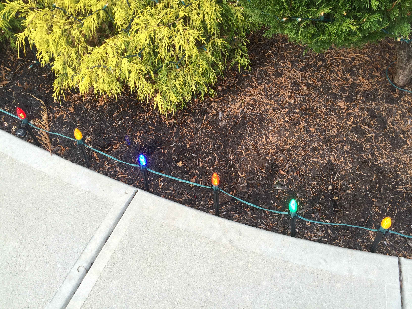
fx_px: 345
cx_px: 206
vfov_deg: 48.2
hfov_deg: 61.7
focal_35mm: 29
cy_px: 154
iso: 50
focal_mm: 4.15
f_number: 2.2
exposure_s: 1/120
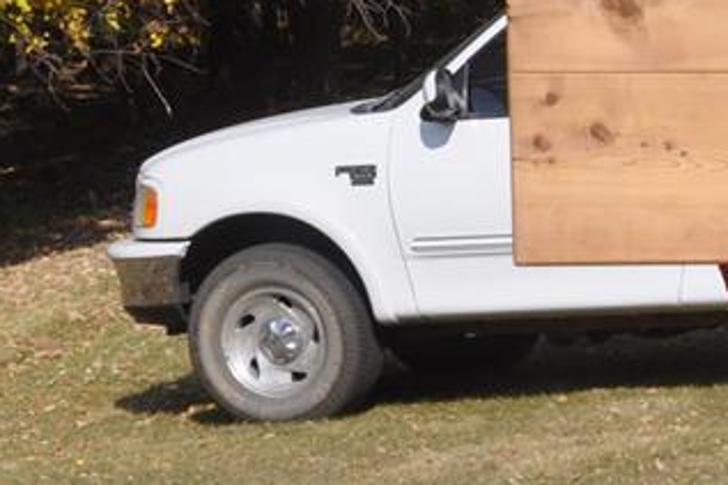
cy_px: 411
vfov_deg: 8.5
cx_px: 1608
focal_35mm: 162
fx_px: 3265
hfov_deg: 11.1
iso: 200
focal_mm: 21
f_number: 10
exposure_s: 1/400
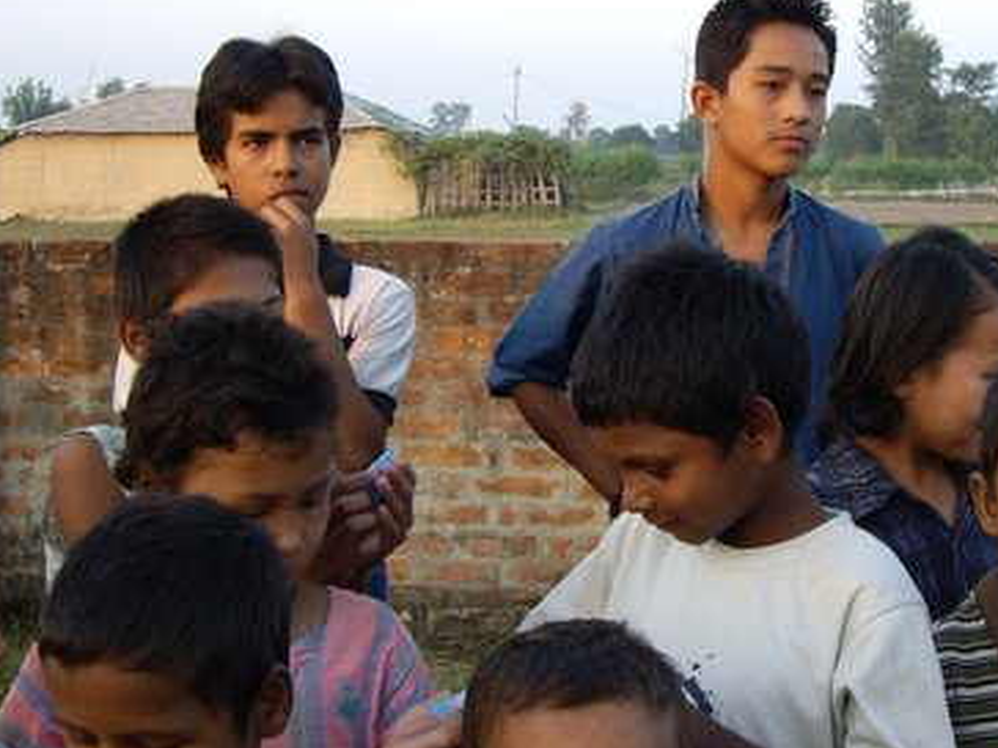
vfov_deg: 21.8
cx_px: 679
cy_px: 250
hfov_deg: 28.8
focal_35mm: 67
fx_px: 1931
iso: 100
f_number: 2.7
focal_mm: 6.2
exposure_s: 1/100
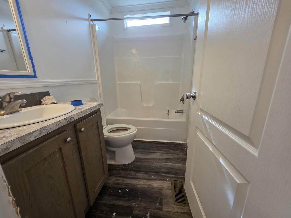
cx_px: 146
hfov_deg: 106.2
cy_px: 109
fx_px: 109
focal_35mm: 13
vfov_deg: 89.9
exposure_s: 1/120
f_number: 1.9
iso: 125
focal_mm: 2.2
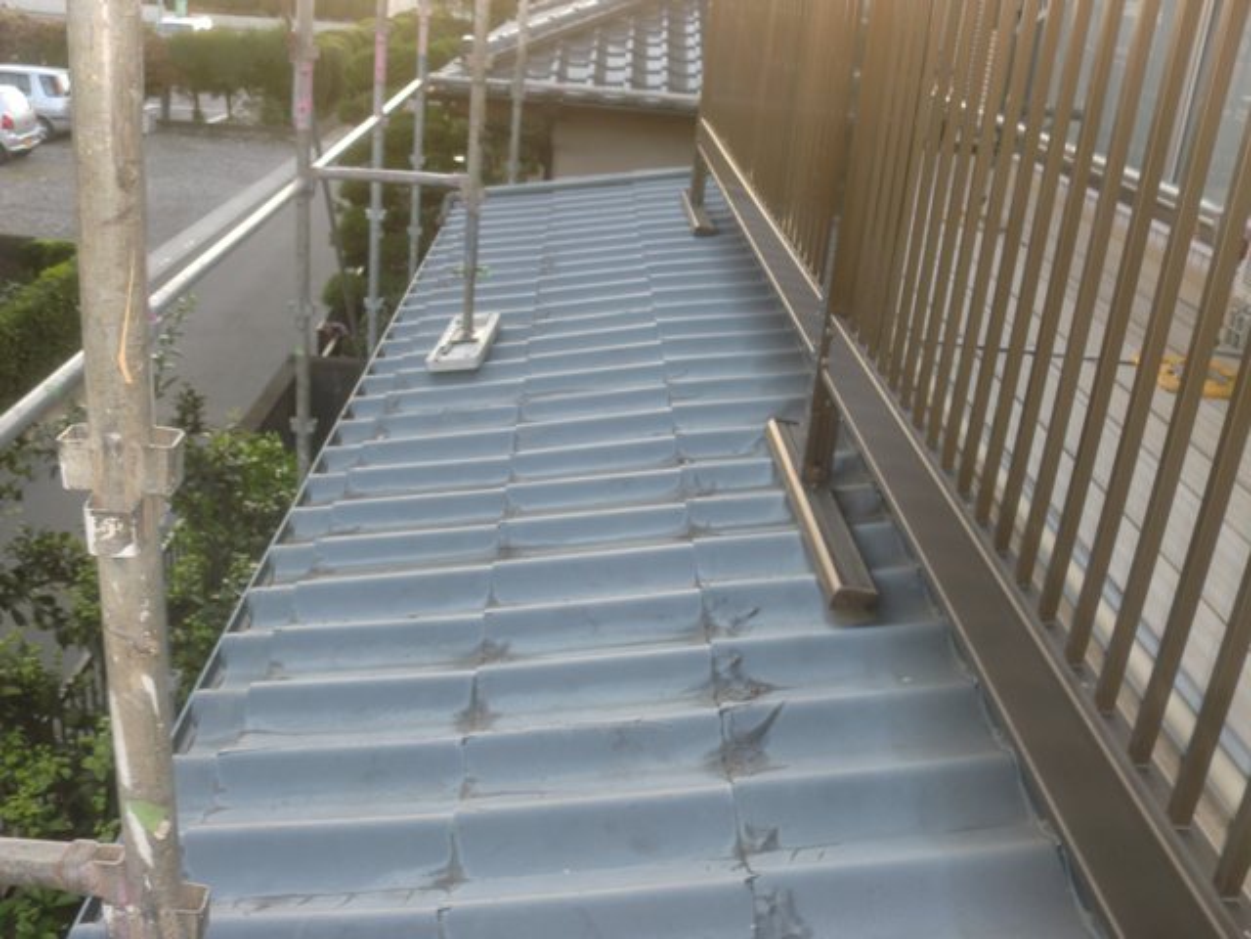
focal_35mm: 35
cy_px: 470
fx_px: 1265
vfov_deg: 40.7
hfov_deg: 52.6
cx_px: 626
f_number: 3.1
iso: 80
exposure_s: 1/60
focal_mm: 6.3
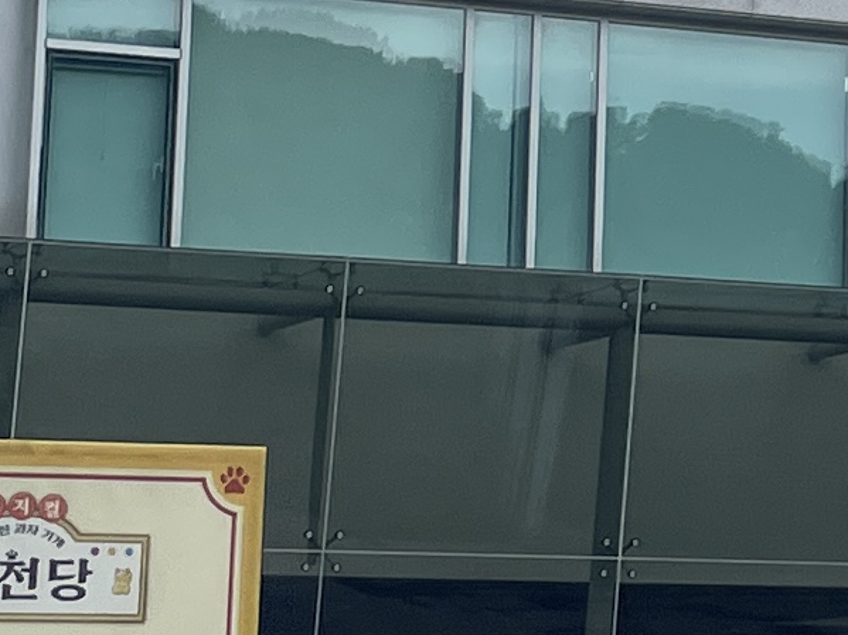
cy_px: 1
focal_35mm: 175
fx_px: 4286
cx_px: 1063
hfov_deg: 11.1
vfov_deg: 8.4
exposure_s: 1/3300
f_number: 1.6
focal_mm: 4.2
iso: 32
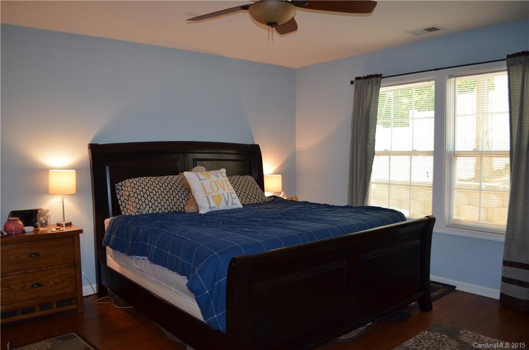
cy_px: 175
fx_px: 396
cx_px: 264
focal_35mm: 27
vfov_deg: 47.7
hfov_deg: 67.5
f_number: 3.5
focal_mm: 18
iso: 800
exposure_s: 1/60
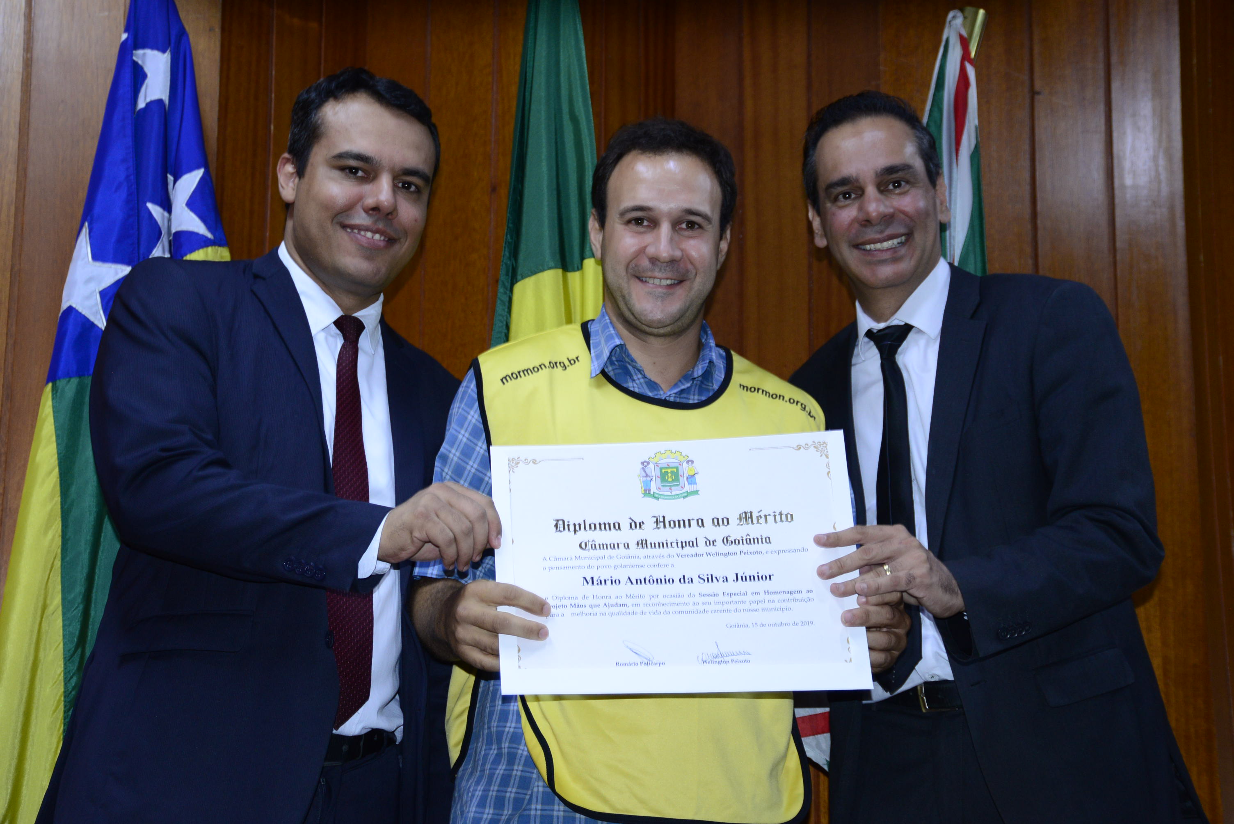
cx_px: 617
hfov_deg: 30.9
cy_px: 412
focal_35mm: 65
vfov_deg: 20.9
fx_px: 2229
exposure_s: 1/60
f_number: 5
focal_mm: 65
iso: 1600
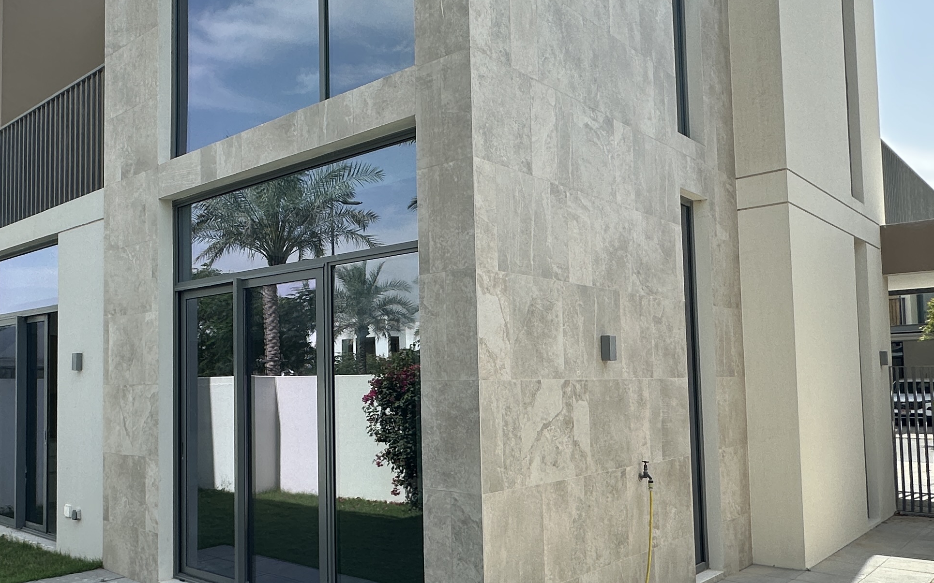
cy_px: 338
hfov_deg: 59.7
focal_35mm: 31
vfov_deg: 40.5
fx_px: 789
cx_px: 308
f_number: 2.2
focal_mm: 2.22
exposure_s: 1/1247
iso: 40
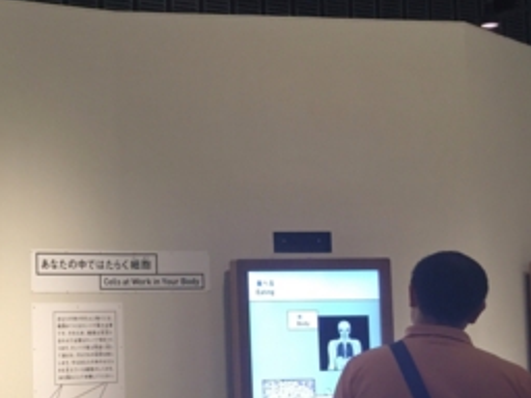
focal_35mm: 68
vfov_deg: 21.6
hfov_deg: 26.3
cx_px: -54
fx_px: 1043
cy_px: 247
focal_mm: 4.15
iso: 64
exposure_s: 1/30
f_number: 2.2
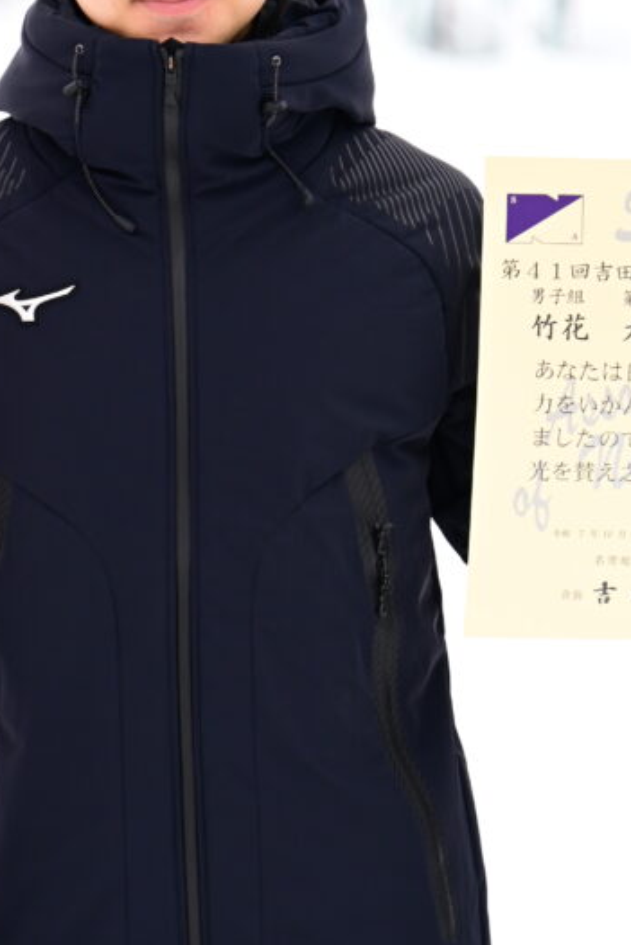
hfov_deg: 3.8
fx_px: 9458
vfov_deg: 5.7
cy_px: 331
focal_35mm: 360
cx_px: 158
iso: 400
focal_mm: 185
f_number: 6.3
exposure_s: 1/200
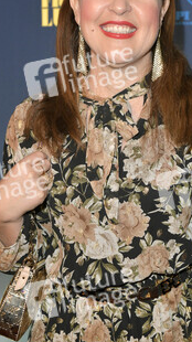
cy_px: 129
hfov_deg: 14.9
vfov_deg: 26.1
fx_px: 734
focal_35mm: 81
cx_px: 113
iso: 1600
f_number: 5.6
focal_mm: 60
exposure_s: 1/200
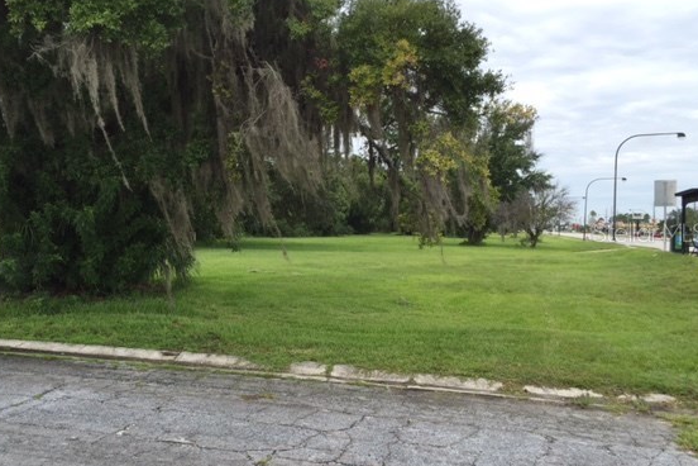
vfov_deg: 37.9
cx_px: 307
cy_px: 232
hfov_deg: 54.3
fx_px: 679
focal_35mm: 35
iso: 32
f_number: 2.2
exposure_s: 1/824
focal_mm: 4.15
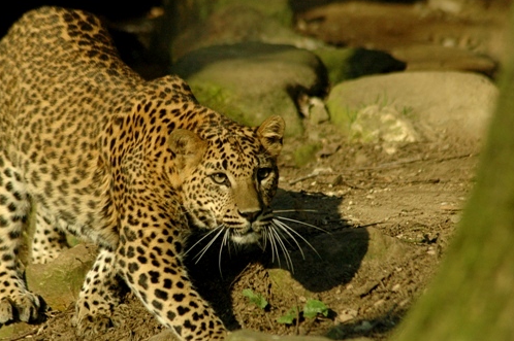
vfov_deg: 3.2
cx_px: 230
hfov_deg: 4.8
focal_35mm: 431
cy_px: 193
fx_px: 6148
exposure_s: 1/800
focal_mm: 250
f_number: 6.3
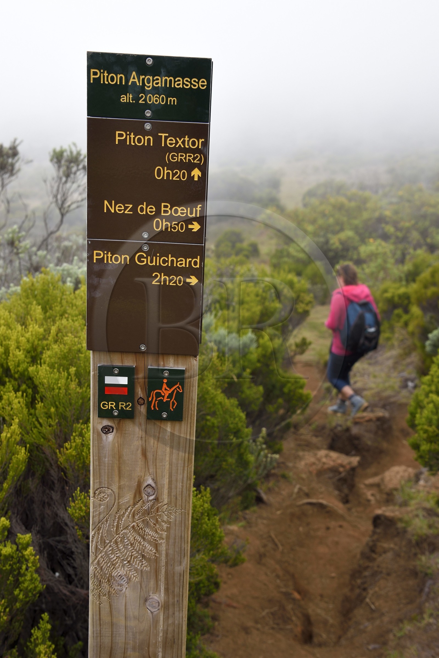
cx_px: 220
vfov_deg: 44.5
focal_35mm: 44
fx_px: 805
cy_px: 329
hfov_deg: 30.5
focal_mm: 44
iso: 200
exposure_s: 1/250
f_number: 8
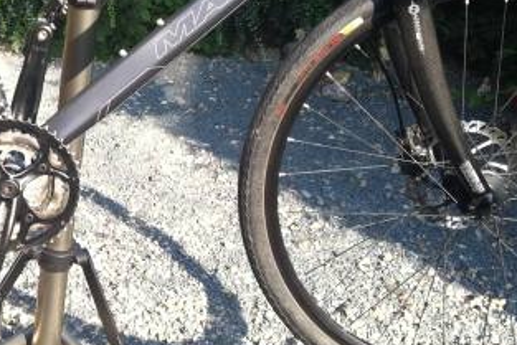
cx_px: 81
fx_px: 1336
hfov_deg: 21.5
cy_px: 63
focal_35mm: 93
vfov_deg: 14.6
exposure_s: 1/230
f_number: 2.8
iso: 80
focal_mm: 3.85
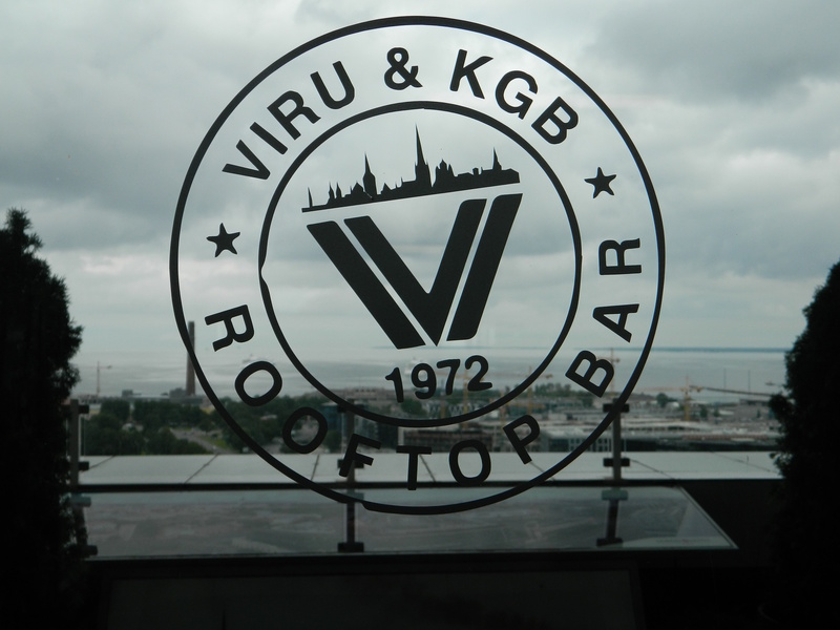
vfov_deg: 35.1
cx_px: 420
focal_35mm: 41
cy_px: 315
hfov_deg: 45.8
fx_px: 995
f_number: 3.5
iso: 80
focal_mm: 7.3
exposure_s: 1/800
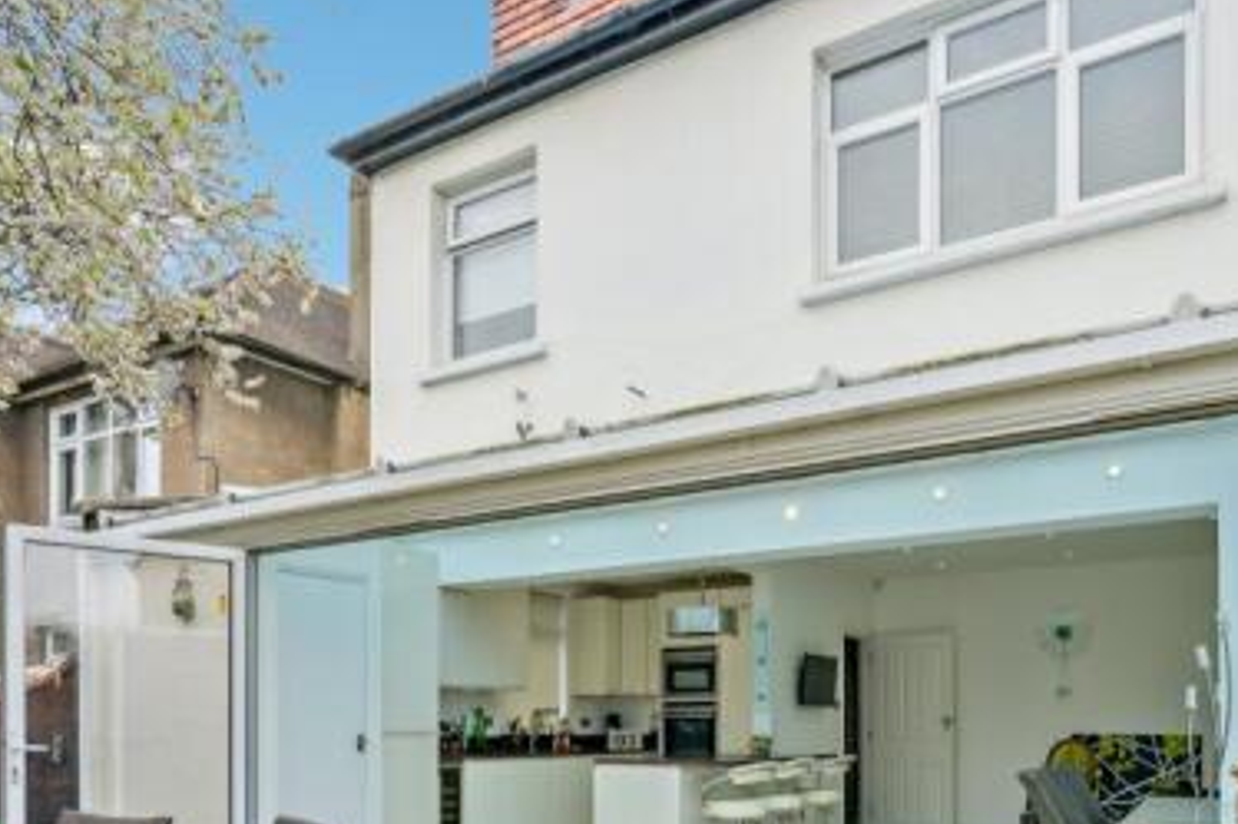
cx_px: 645
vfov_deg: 43.6
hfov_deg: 65.5
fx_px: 962
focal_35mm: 28
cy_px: 687
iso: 400
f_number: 8
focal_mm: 16
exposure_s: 1/200
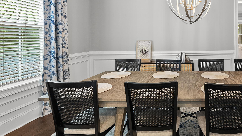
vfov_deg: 49.8
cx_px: 187
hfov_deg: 74.3
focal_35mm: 22
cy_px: 37
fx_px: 141
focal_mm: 12
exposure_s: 1/4
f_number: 7.1
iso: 800
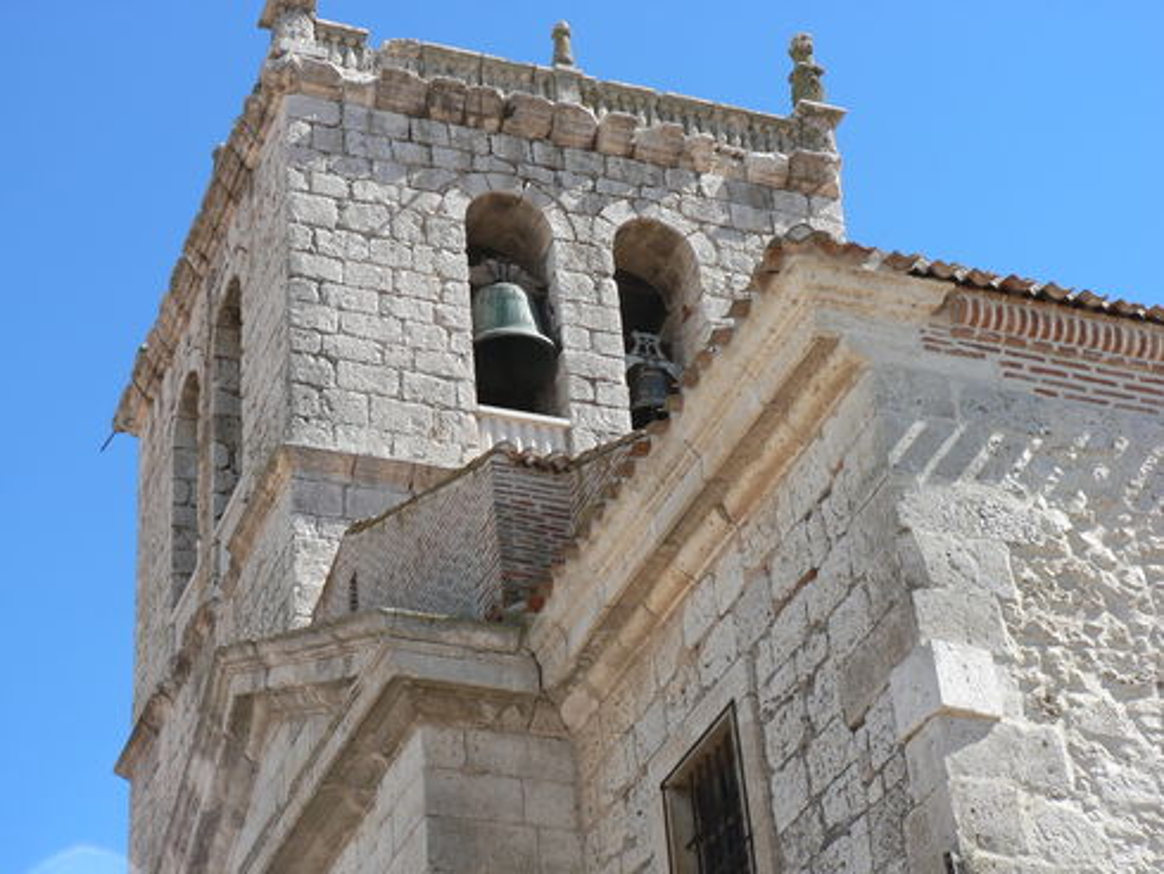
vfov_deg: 20.5
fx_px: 2422
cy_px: 437
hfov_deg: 27.0
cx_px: 582
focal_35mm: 72
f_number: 4
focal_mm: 12.4
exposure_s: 1/400
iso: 64
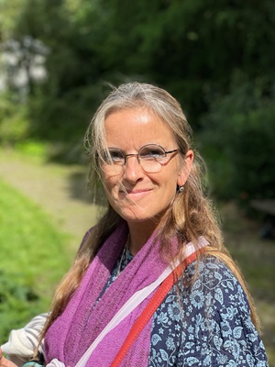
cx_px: 138
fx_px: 551
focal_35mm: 52
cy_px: 184
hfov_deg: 28.0
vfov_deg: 36.8
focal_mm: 6
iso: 32
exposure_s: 1/2398
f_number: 2
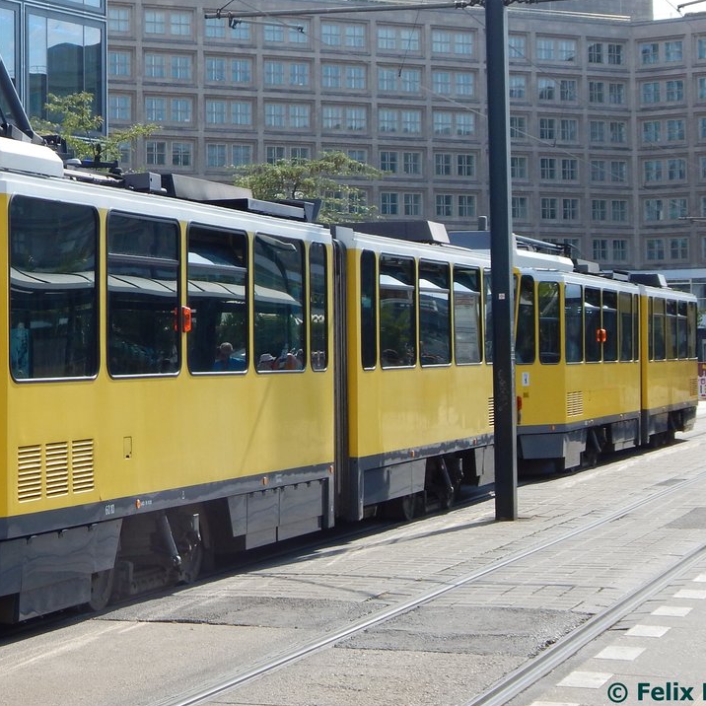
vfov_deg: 21.6
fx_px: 1846
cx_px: 138
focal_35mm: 80
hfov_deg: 21.4
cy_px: 264
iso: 125
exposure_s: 1/1250
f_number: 3.8
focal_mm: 9.7
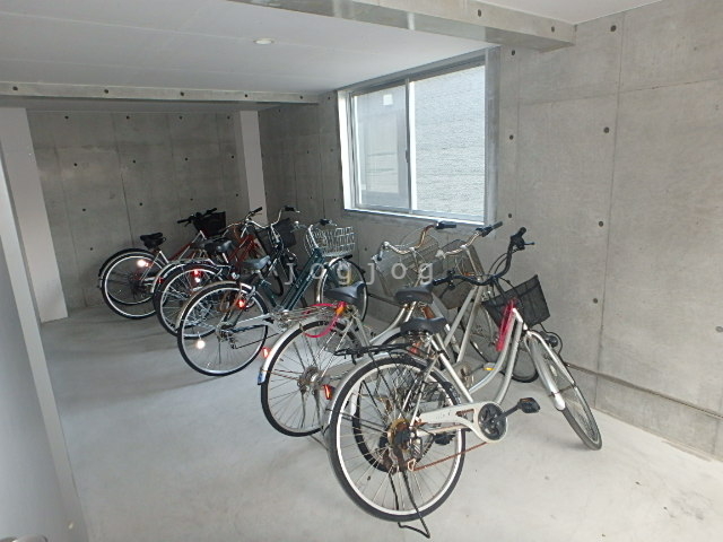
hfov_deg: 79.0
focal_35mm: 21
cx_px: 362
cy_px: 271
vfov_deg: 63.4
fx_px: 439
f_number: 3.5
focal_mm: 3.7
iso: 200
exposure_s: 1/30
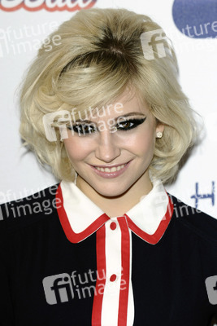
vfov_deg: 14.9
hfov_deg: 9.9
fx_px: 1247
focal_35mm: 138
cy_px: 163
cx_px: 108
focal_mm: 92
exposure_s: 1/200
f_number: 4
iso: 320
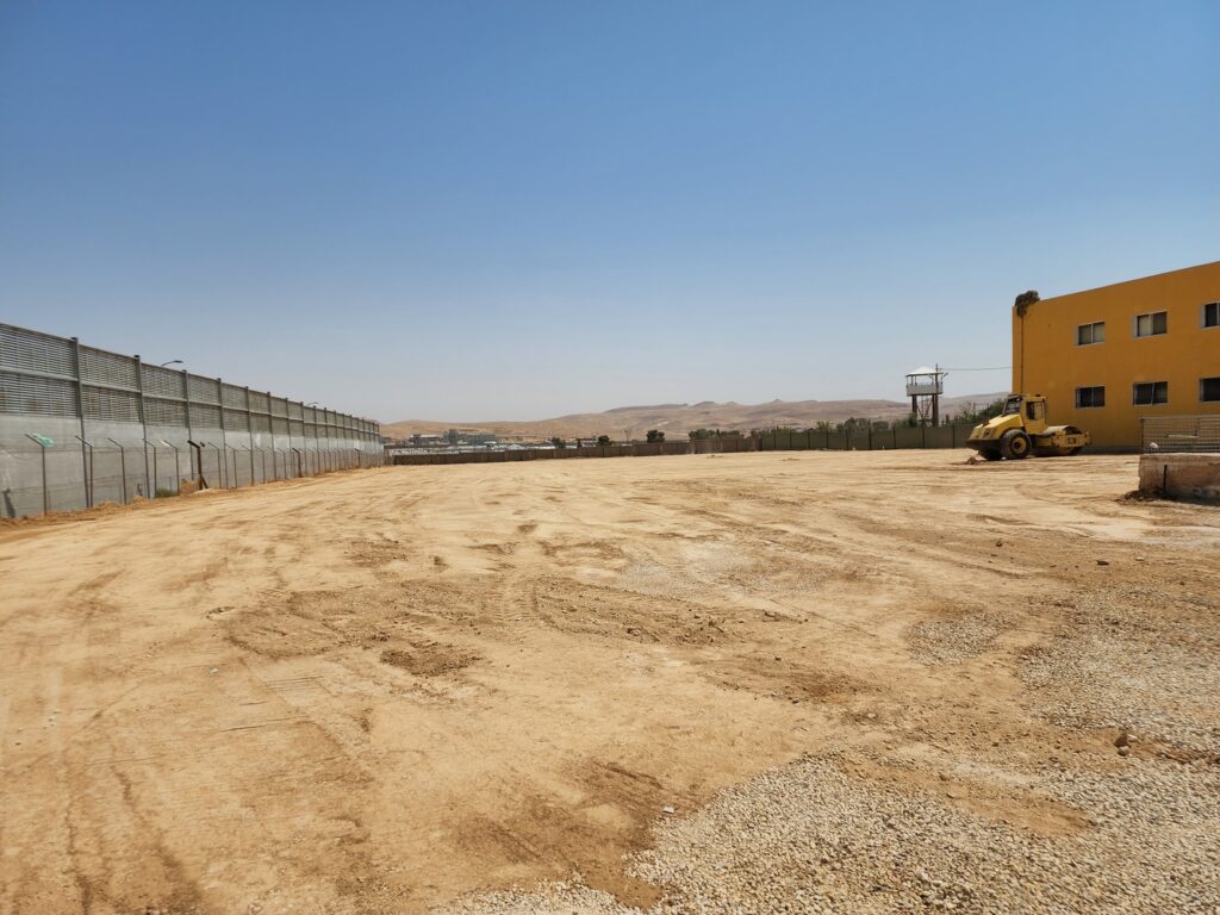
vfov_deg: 58.9
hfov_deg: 73.9
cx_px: 610
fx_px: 811
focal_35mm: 23
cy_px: 458
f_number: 1.8
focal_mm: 6.4
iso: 12
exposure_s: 1/2198
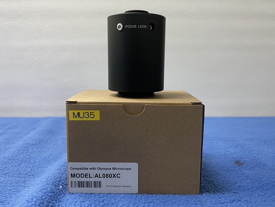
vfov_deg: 53.1
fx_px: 207
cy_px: 104
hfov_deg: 67.3
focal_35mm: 26
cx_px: 138
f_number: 1.6
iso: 100
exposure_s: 1/60
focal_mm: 4.2
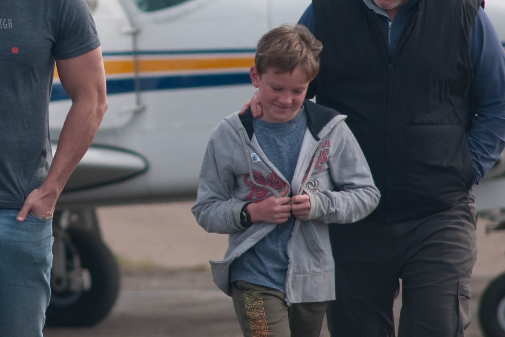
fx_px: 13676
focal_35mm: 975
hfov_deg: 2.1
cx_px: -9
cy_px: 92
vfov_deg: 1.4
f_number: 5.6
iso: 100
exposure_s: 1/500
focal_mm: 300
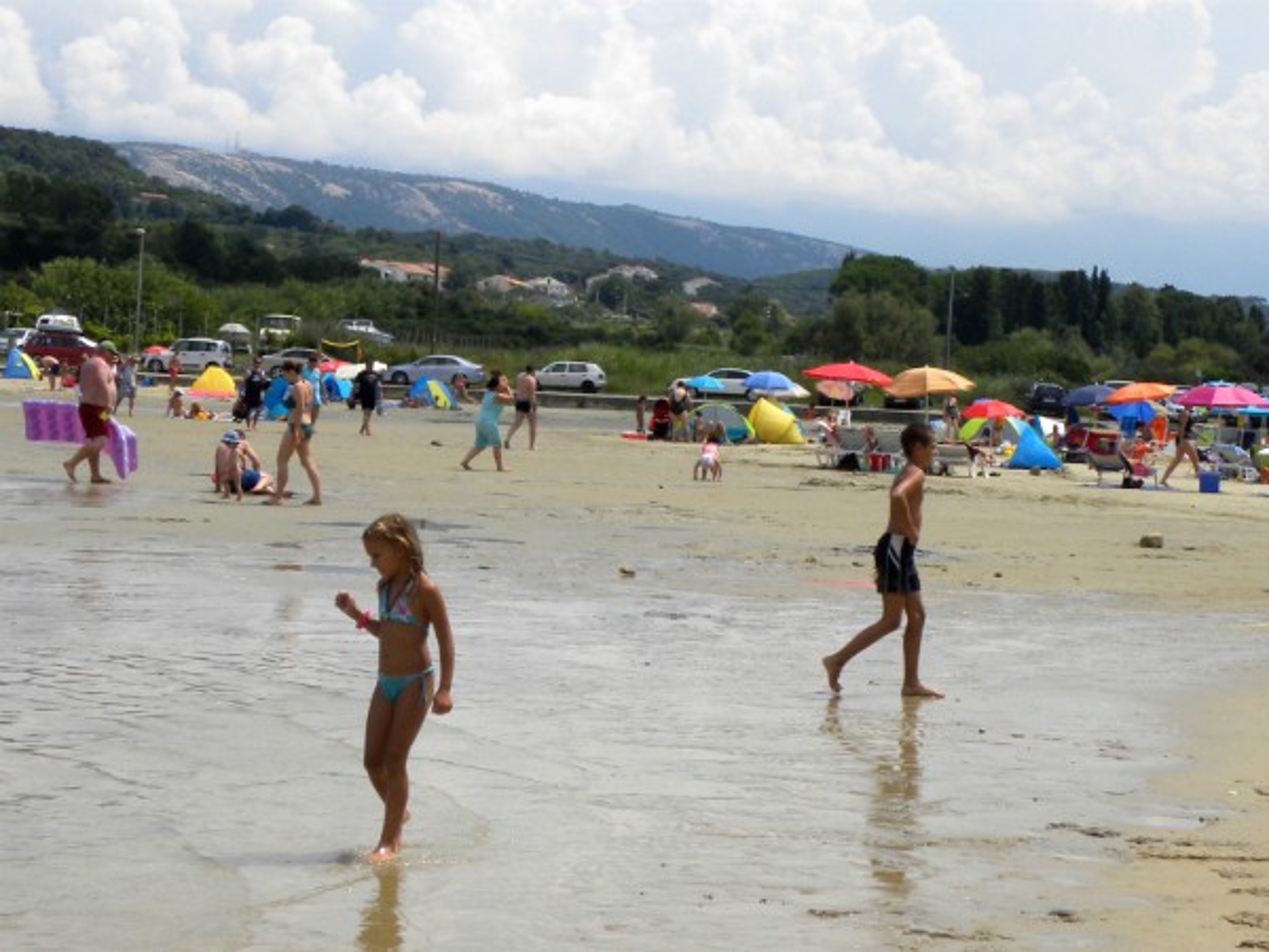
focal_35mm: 66
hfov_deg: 29.4
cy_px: 476
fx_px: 2420
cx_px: 634
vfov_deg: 22.3
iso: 64
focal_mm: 11.8
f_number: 7.1
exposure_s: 1/312
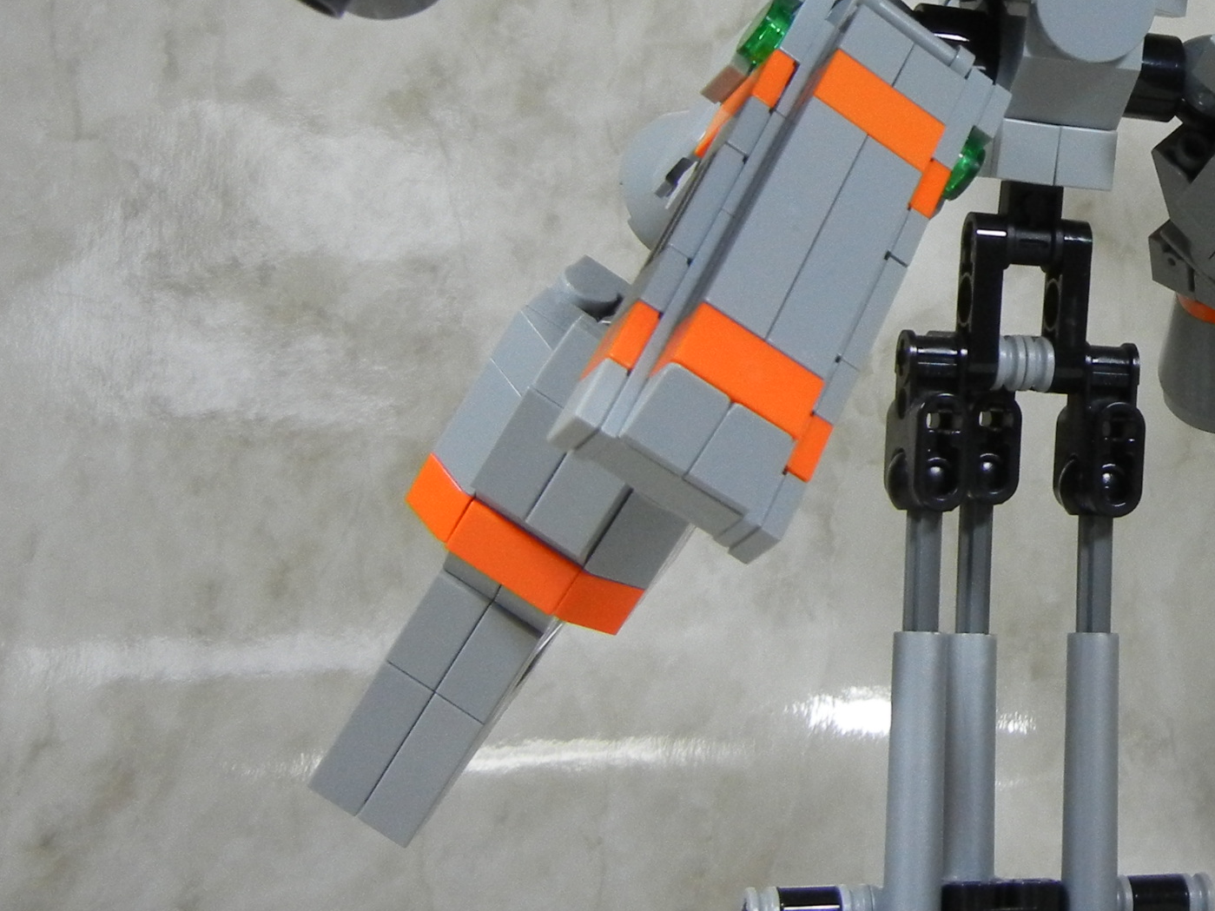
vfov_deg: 20.8
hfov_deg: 26.2
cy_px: 221
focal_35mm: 70
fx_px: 2457
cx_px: 1230
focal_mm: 5.4
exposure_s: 1/91.3
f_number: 3.5
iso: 400
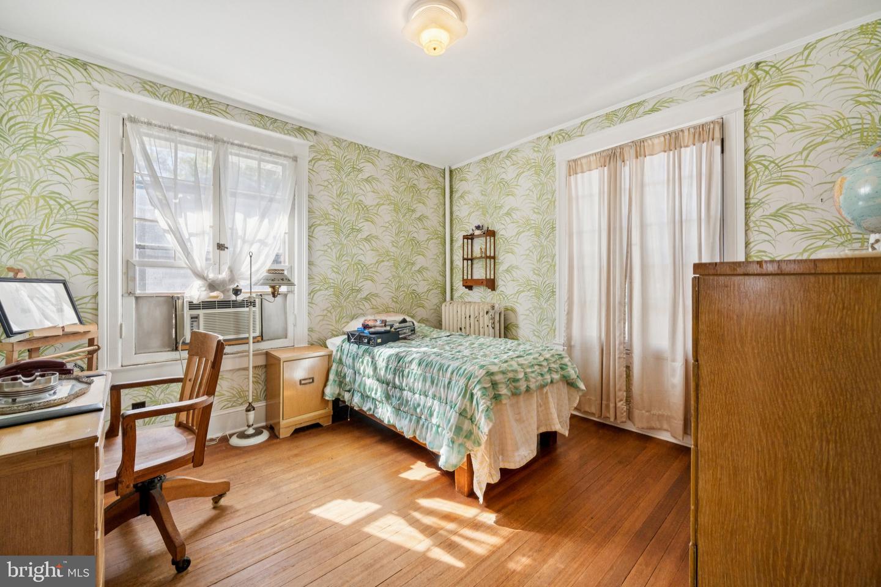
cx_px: 440
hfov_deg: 104.3
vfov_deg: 81.2
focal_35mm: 14
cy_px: 294
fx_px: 343
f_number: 7.1
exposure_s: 1/125
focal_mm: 14
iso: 400
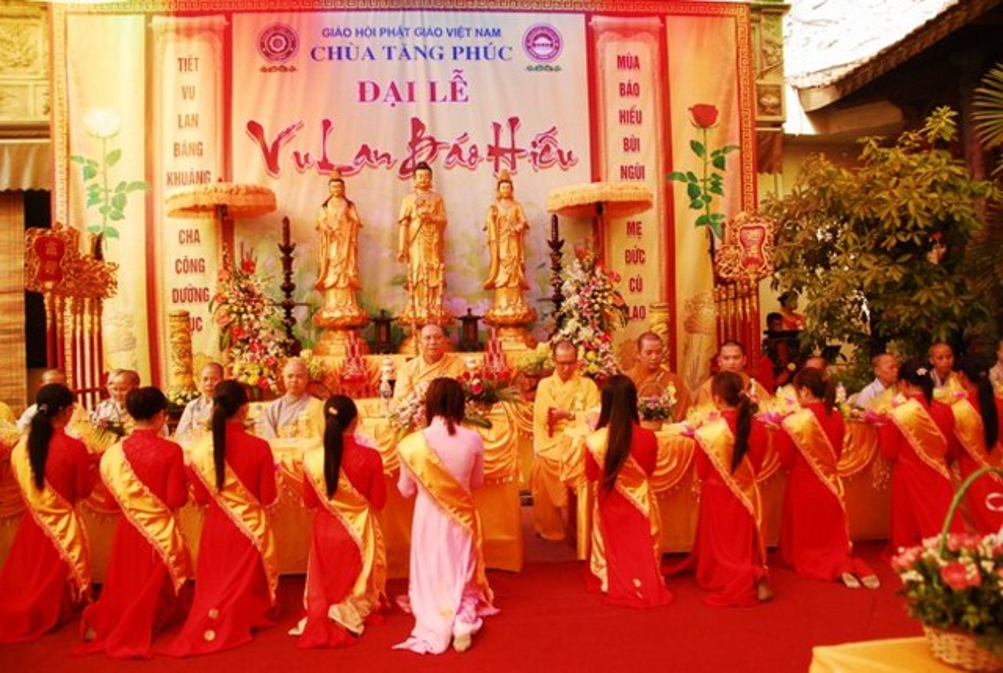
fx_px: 753
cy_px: 336
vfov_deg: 48.1
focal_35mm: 27
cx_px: 502
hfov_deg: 67.3
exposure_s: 1/250
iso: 250
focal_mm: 18
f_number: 3.5
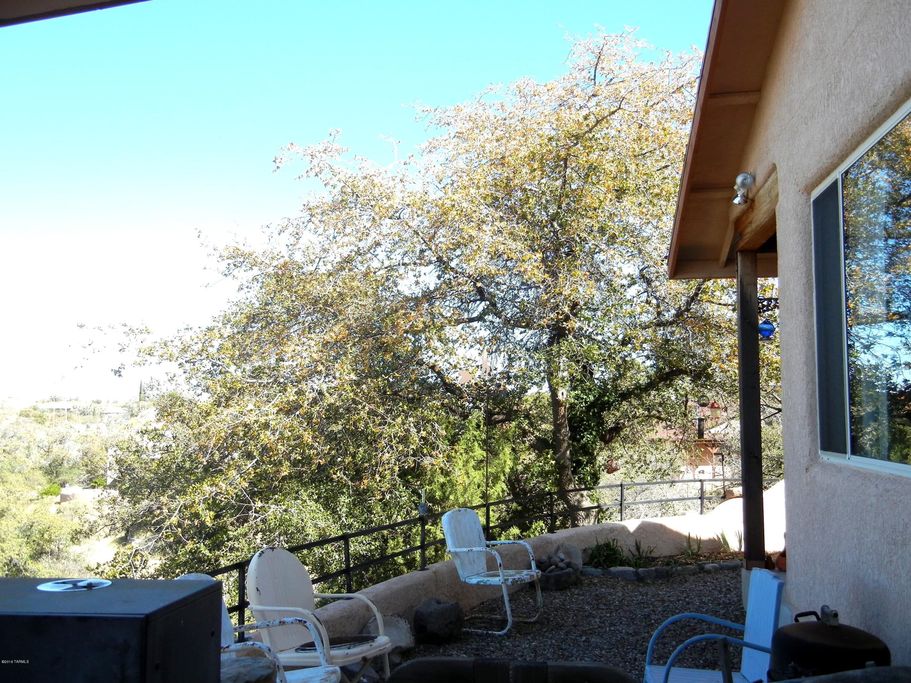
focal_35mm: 34
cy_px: 342
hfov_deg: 54.0
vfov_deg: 41.8
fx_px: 895
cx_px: 456
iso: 160
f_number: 3.6
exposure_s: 1/523
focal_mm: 6.2
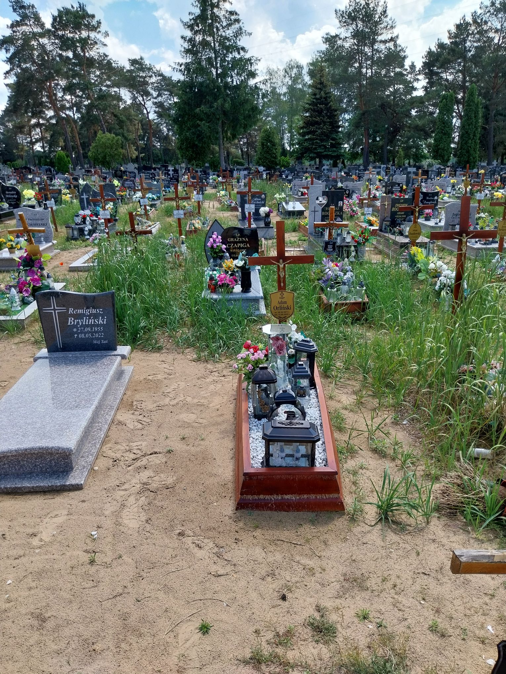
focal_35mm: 26
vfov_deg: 67.3
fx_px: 507
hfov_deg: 53.1
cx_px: 253
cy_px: 337
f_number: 1.8
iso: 25
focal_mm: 4
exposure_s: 1/554
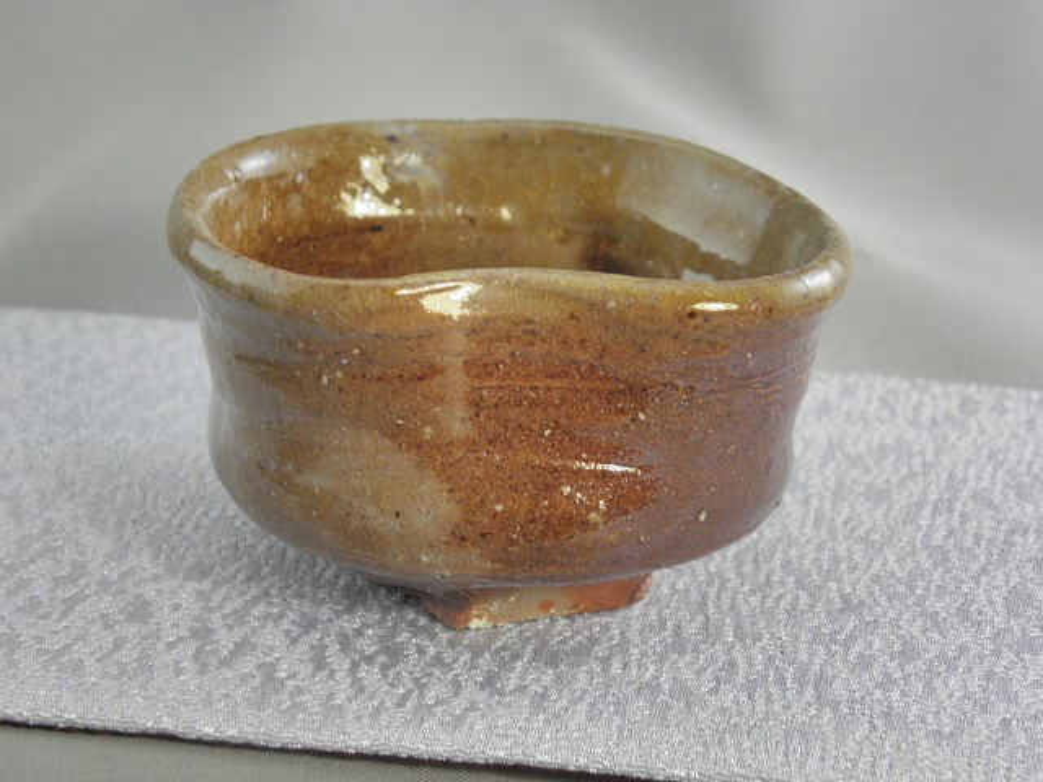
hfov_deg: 27.0
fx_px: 2169
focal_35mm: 72
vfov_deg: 20.4
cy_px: 391
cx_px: 522
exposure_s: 1/15
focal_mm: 12.97
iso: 125
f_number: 3.8
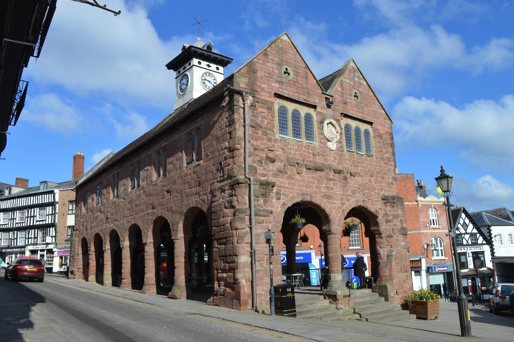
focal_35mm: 27
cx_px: 257
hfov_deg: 67.4
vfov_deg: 47.8
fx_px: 385
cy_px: 171
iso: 100
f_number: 8
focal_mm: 18
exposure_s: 1/250
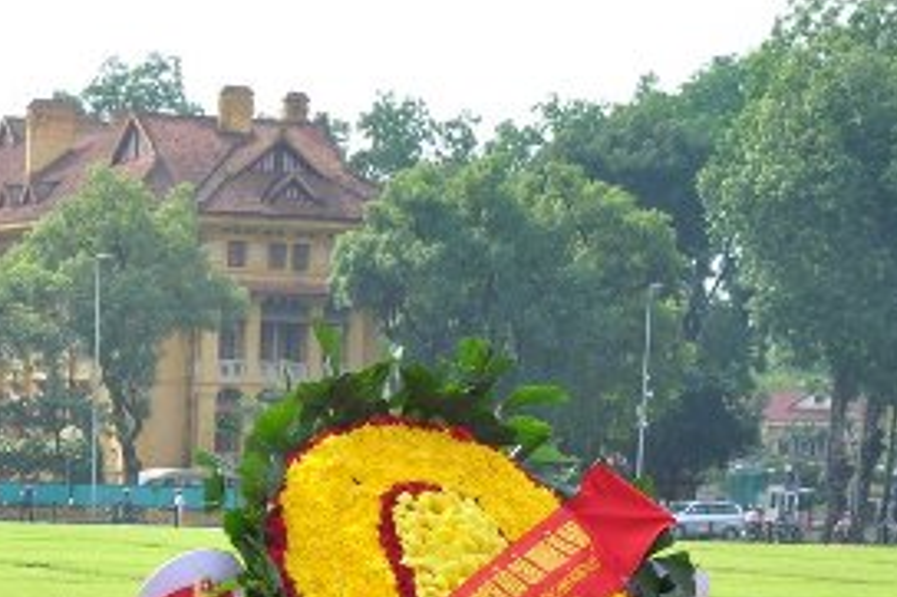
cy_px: 795
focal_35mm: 174
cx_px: -56
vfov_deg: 7.8
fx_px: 4333
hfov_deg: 11.7
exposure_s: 1/125
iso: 200
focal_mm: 42
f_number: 11
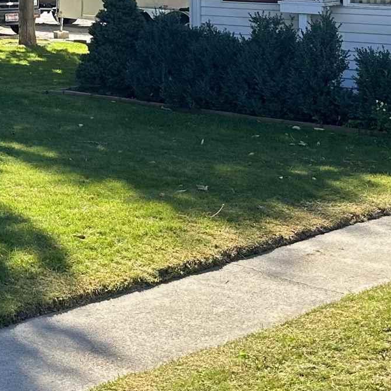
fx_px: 1240
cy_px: -91
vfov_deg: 17.1
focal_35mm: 97
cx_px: -209
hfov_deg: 16.3
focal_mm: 6.86
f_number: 1.78
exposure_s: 1/1157
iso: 80
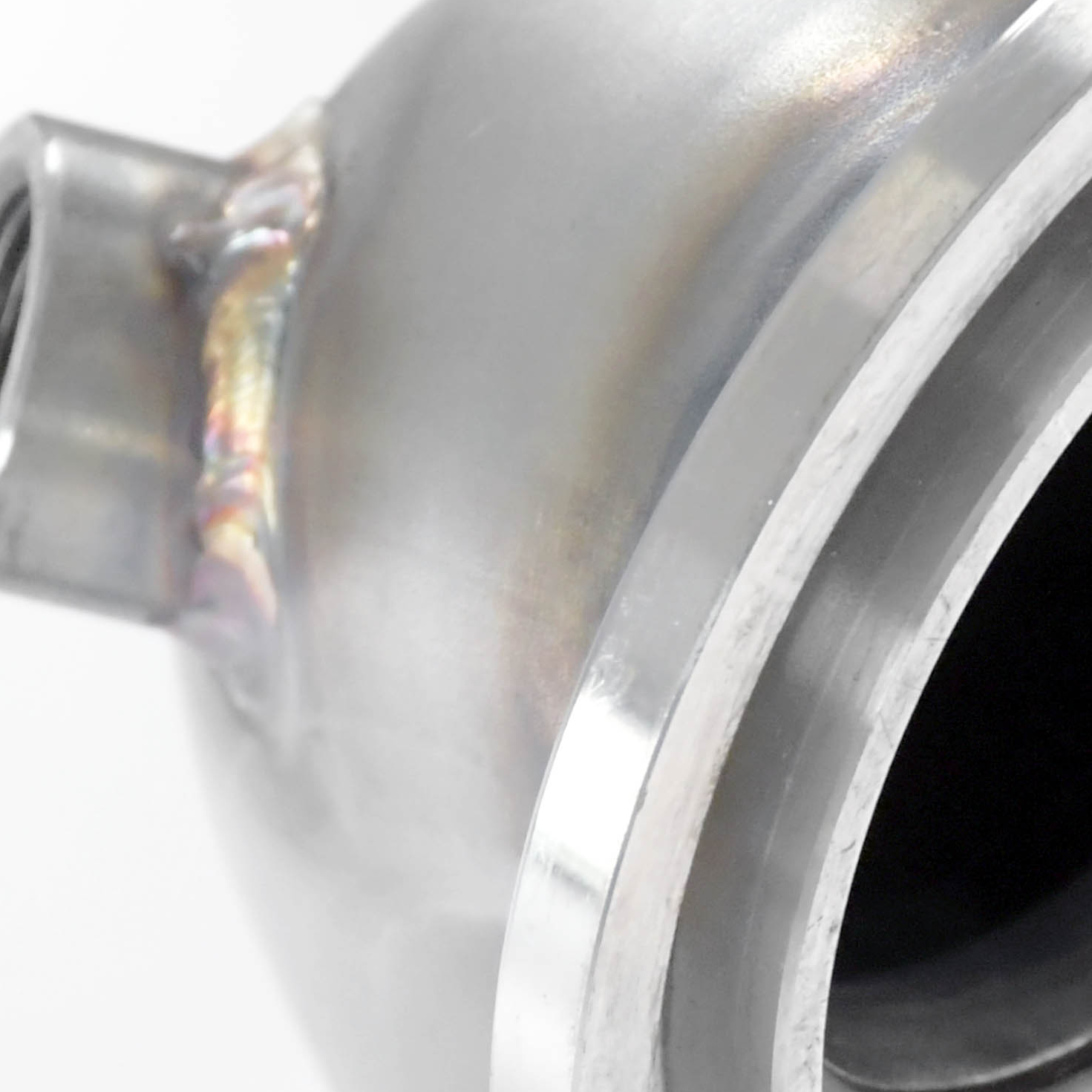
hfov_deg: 3.5
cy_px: 775
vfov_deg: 3.5
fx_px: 18024
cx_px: 1205
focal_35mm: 505
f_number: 11
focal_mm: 105
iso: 2000
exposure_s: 1/200
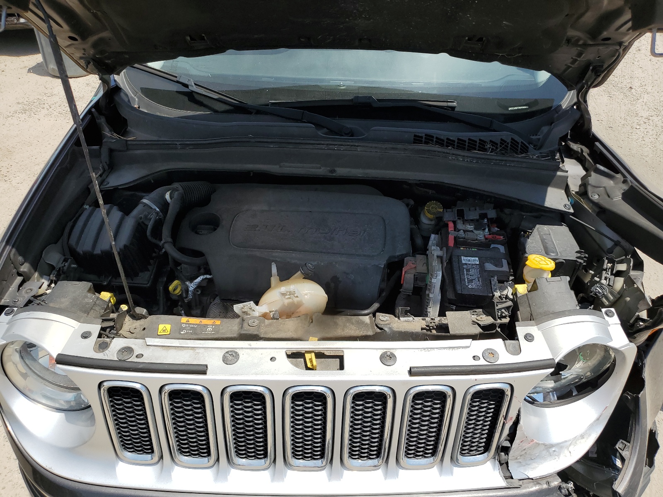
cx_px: 332
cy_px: 248
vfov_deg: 53.1
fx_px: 498
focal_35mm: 26
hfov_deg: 67.3
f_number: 1.5
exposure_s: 1/3333
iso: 50
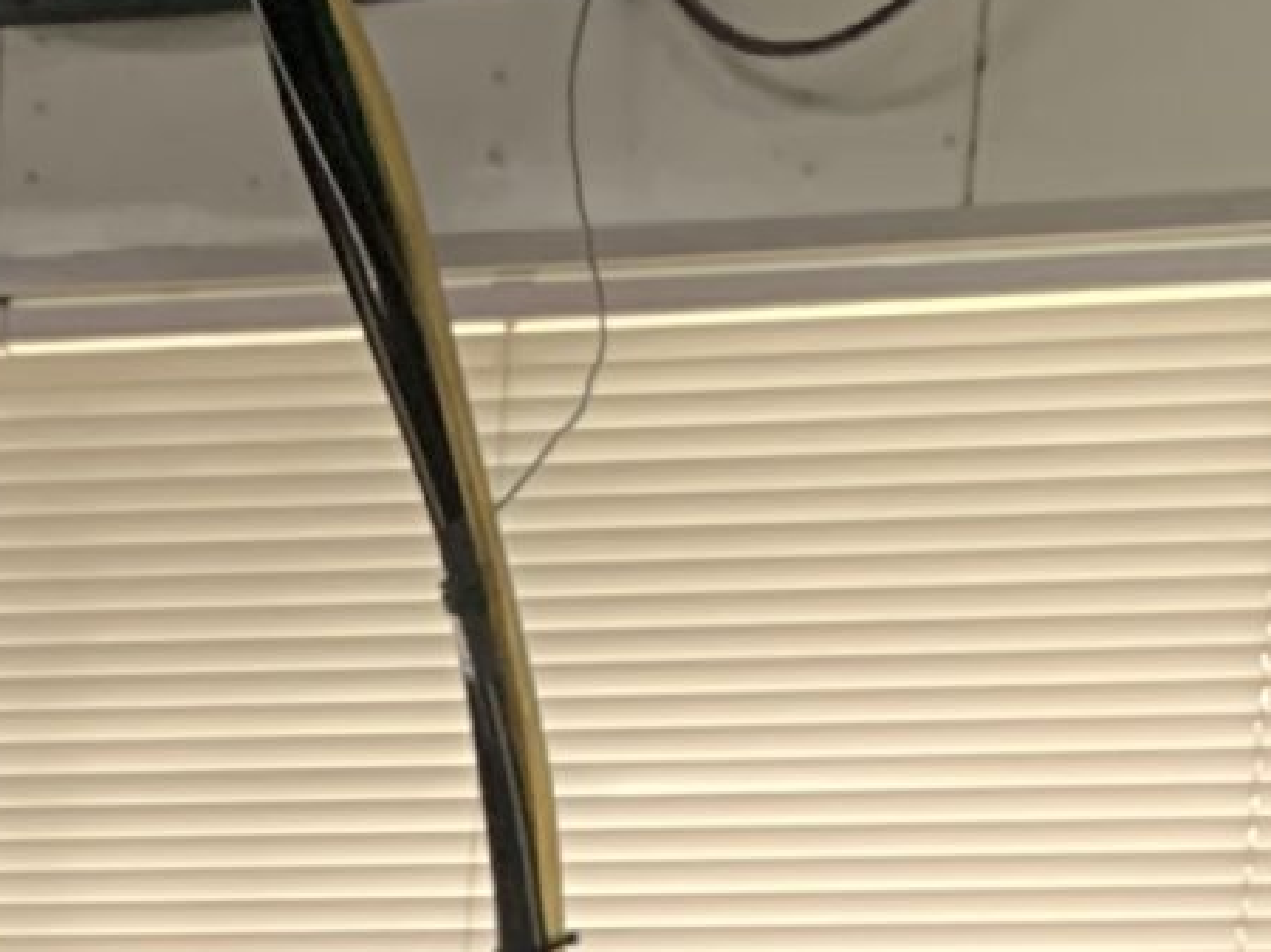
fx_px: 5431
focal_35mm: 148
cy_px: 2692
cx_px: -717
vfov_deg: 8.6
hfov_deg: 12.6
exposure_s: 1/60
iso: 125
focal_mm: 4.25
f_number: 1.8
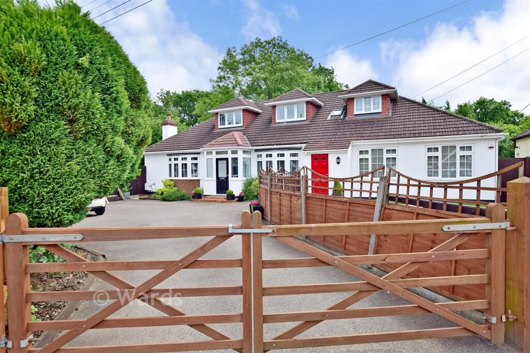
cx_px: 265
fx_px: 287
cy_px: 176
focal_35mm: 20
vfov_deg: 63.2
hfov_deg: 85.4
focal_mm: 13
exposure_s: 1/400
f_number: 10
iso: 200
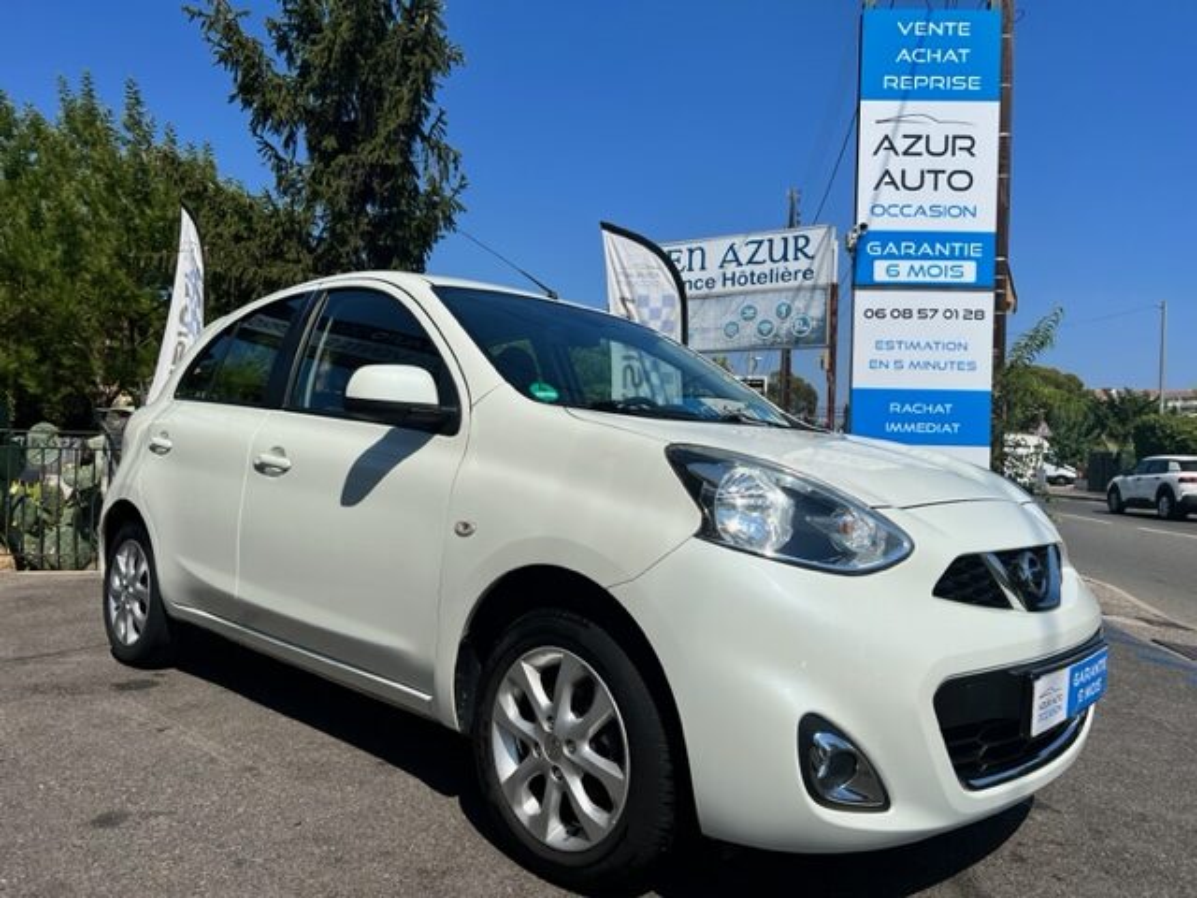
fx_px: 899
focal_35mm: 26
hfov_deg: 67.3
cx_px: 598
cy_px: 449
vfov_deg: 53.1
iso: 50
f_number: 1.5
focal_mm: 5.7
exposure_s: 1/10309
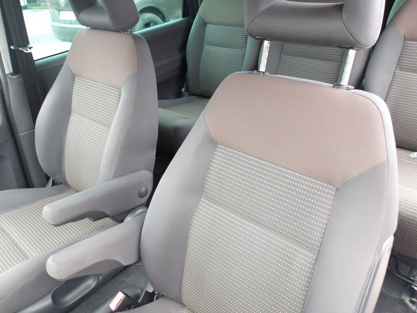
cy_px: 156
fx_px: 325
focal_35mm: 27
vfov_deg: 51.4
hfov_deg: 65.3
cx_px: 208
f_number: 3
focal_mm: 4.9
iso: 200
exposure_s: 1/16
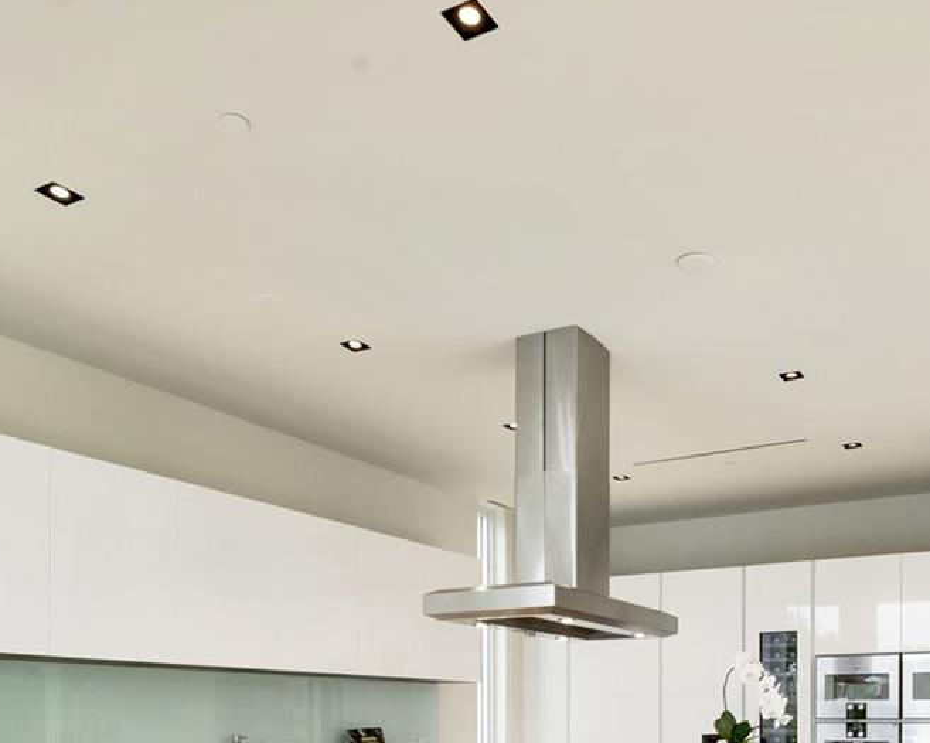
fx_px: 880
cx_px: 612
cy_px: 727
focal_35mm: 32
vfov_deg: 40.6
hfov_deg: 54.7
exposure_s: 1/60
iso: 800
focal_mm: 9
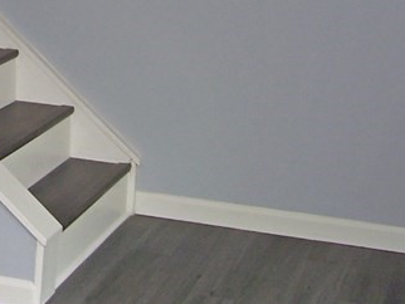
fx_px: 1265
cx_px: -135
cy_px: -106
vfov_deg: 13.2
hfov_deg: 17.0
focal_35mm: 108
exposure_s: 1/60
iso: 80
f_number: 2.7
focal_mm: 5.6
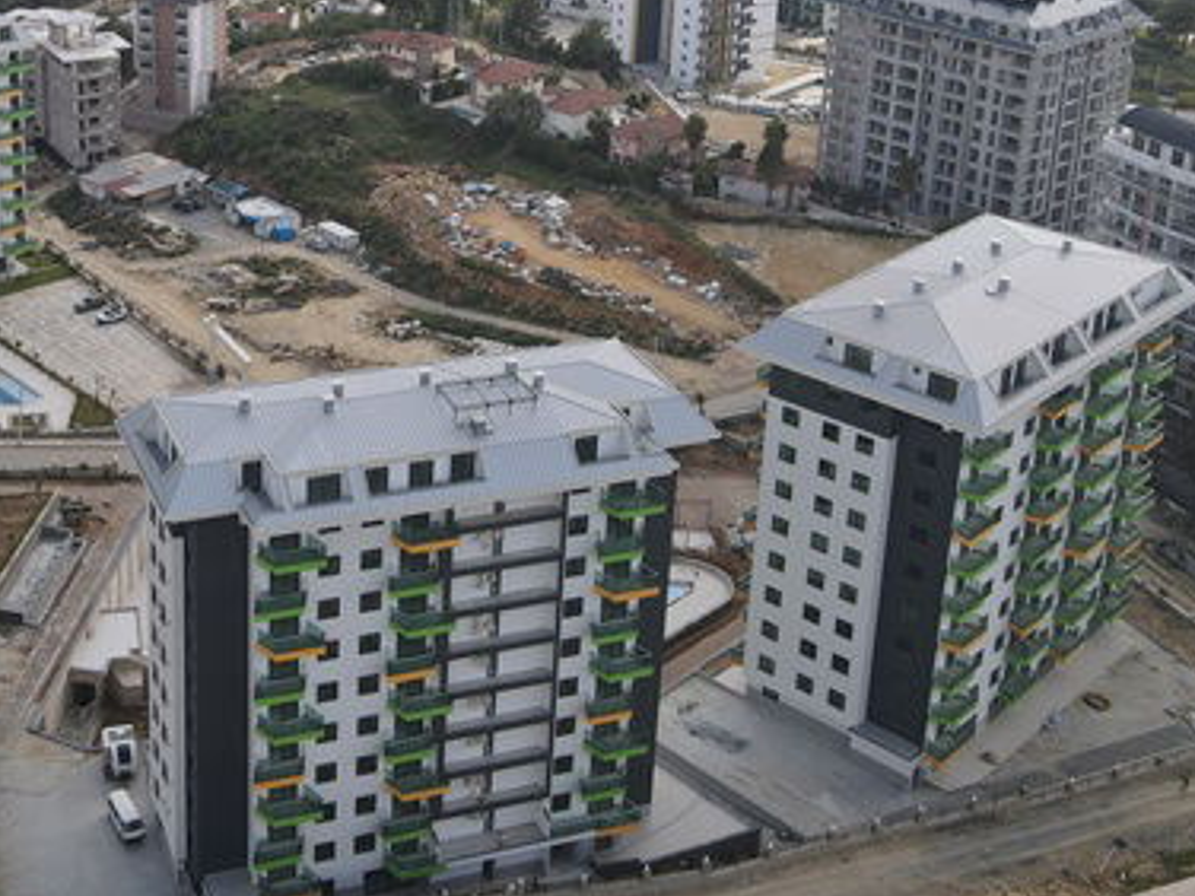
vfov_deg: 27.6
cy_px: 102
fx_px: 1761
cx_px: 299
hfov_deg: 36.6
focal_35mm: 51
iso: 100
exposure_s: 1/400
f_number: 2.8
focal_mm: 4.5
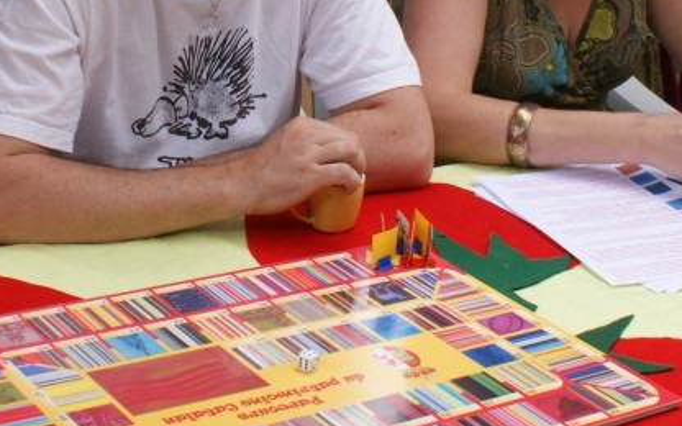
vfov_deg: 12.2
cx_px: 238
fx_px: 1970
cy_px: 11
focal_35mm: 106
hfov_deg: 19.6
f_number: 9
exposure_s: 1/80
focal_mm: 24
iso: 100
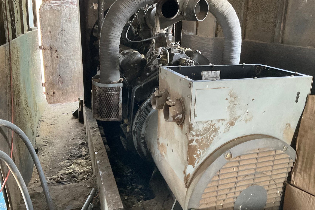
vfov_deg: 42.3
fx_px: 271
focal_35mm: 31
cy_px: 99
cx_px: 160
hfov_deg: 60.3
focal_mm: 3
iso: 250
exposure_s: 1/60
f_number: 1.8
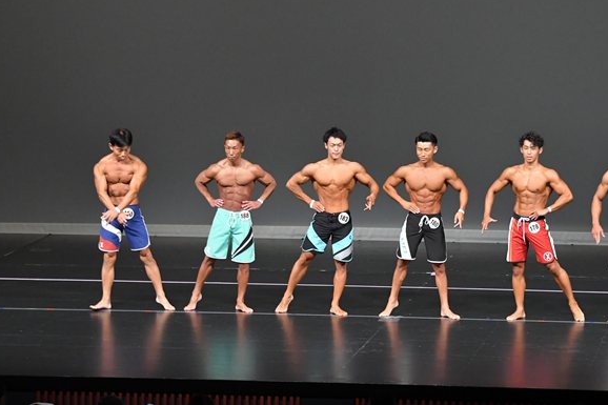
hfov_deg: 11.1
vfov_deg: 7.4
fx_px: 3123
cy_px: 164
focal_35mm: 185
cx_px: 379
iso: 4000
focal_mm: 92
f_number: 5.6
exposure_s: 1/400
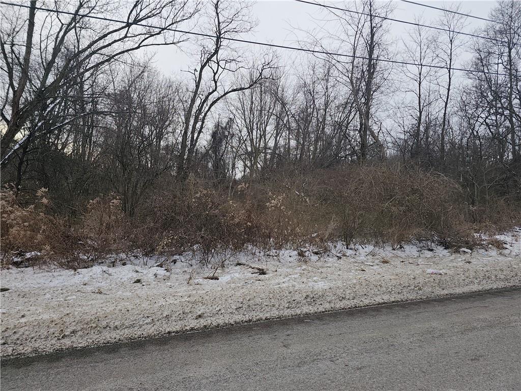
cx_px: 260
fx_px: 346
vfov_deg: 58.9
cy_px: 196
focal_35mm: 23
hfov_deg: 73.9
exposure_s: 1/255
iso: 10
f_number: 1.7
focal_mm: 6.3
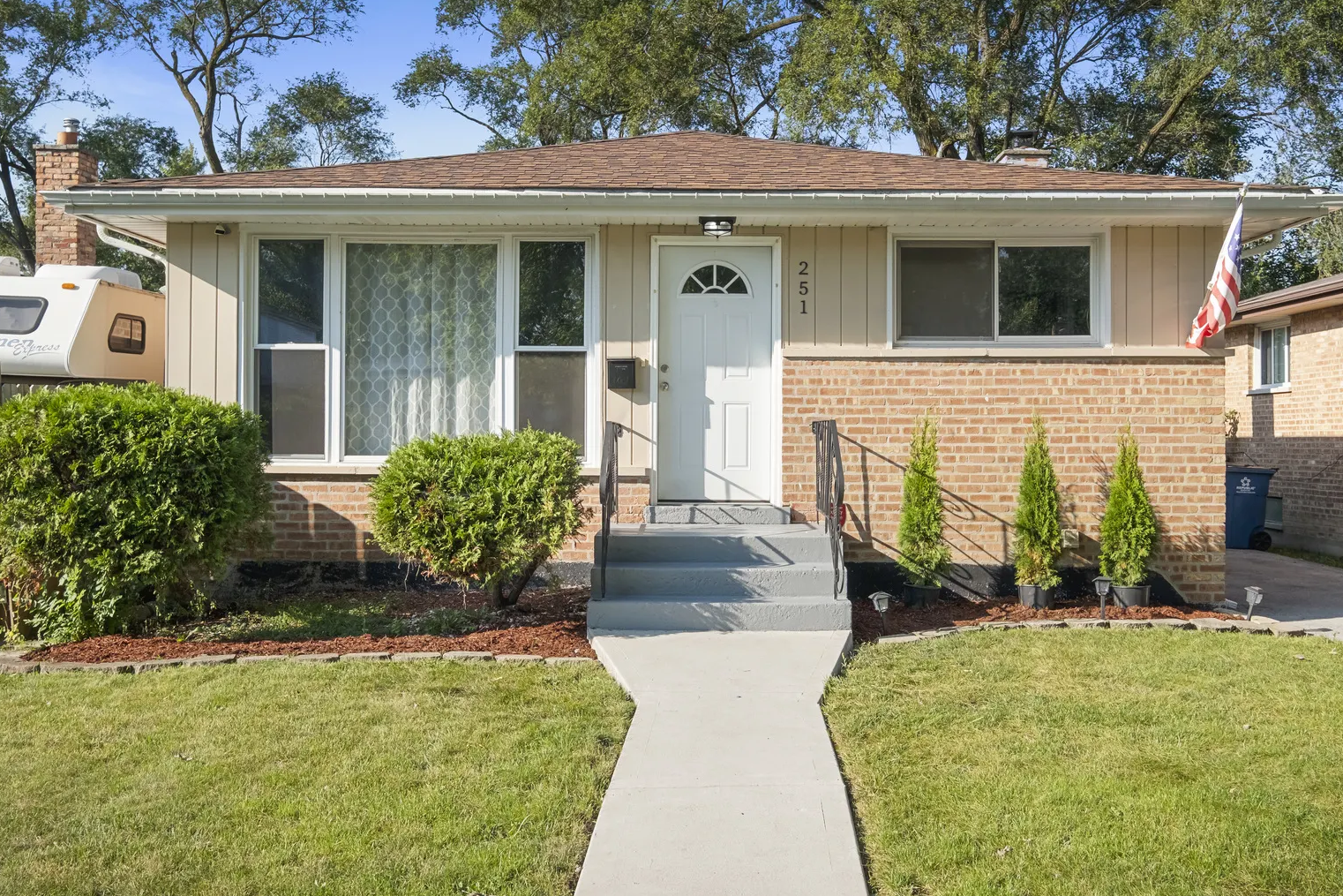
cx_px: 684
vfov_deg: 40.0
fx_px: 1231
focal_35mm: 33
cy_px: 425
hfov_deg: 57.2
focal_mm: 20.9
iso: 640
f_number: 8
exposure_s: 1/850
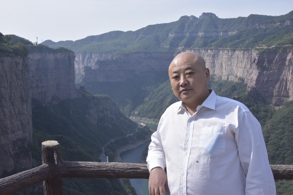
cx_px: 146
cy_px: 98
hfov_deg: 47.9
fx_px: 330
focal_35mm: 40
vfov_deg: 33.0
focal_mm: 27
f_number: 14
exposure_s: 1/800
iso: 1000
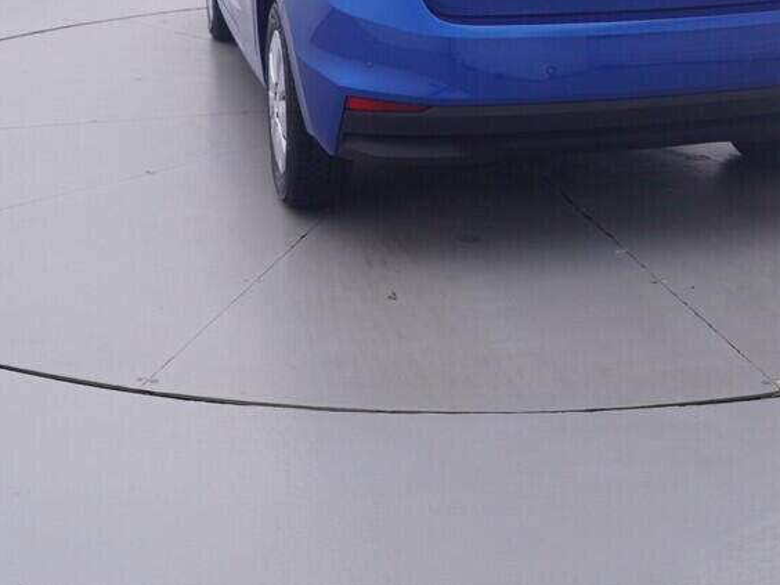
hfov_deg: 34.8
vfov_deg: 26.0
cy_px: 130
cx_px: 418
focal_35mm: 55
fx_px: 1244
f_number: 5
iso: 200
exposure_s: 1/80
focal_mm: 15
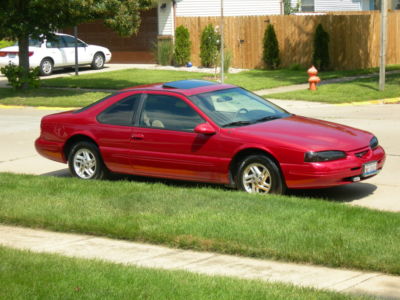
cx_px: 200
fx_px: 1190
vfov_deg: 14.4
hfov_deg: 19.1
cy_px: 150
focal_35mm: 103
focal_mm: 21.3
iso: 50
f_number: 4.6
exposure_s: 1/285
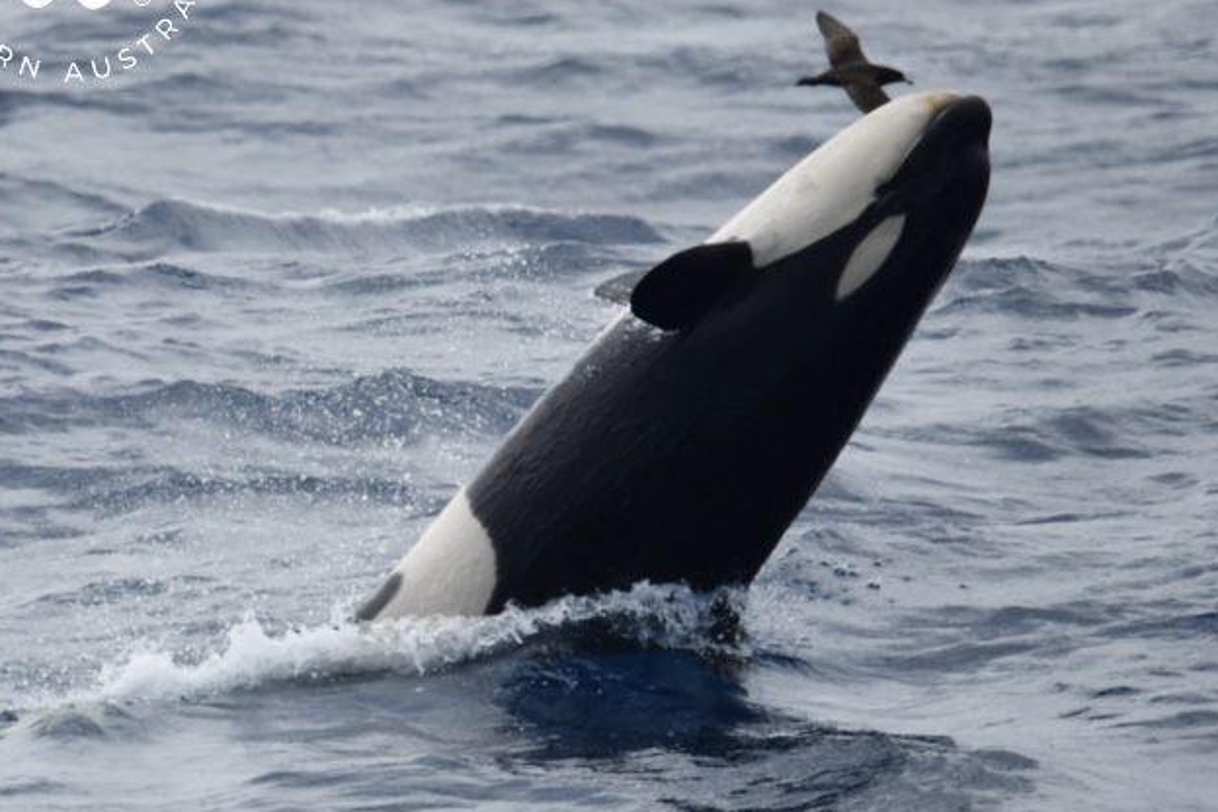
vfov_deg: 2.2
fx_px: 20806
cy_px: 311
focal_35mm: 615
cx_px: 697
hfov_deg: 3.4
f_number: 6.3
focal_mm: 480
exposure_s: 1/8000
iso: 800
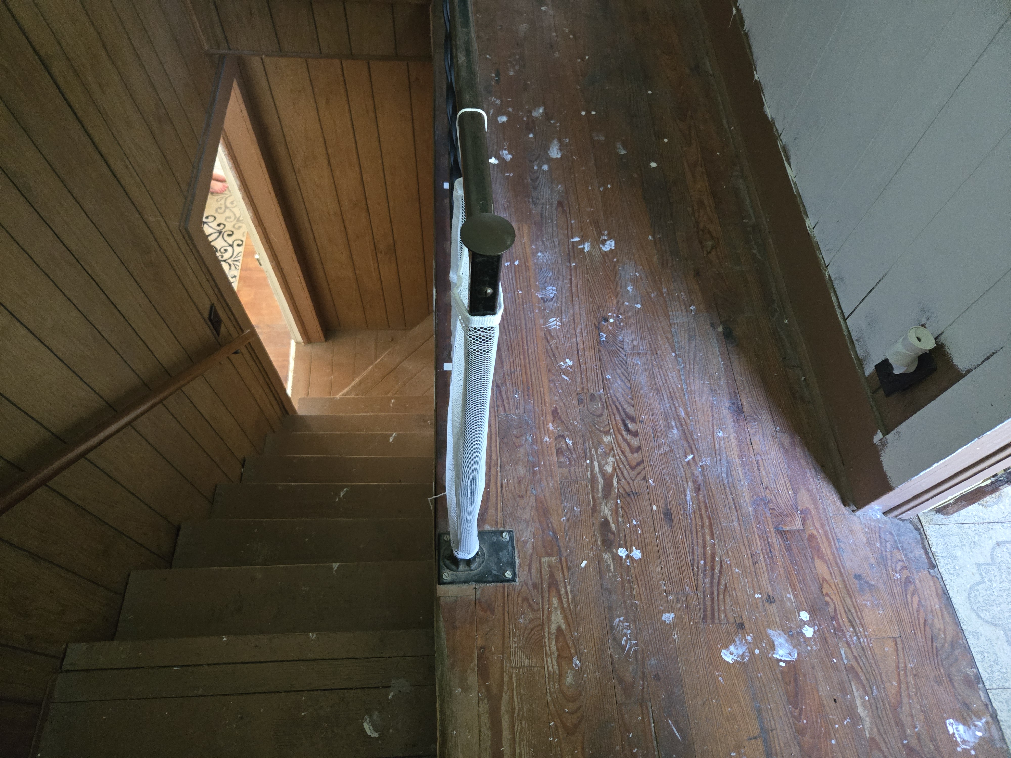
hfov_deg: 73.9
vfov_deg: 58.9
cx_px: 506
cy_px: 379
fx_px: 672
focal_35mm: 23
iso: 1600
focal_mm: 5.4
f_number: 1.8
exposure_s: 1/60
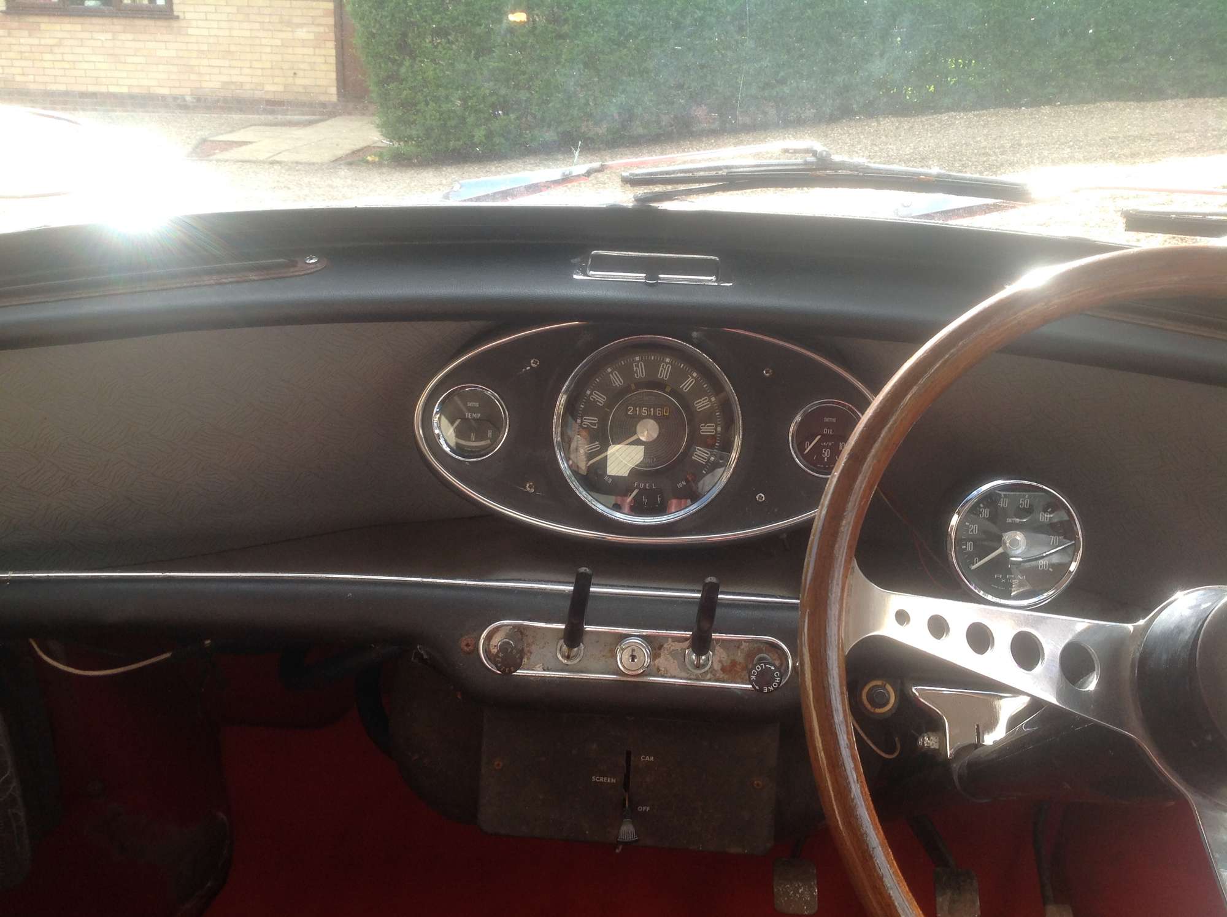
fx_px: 1239
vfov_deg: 40.6
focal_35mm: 35
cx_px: 614
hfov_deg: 52.7
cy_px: 458
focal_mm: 4.28
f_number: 2.4
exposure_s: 1/206
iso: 50
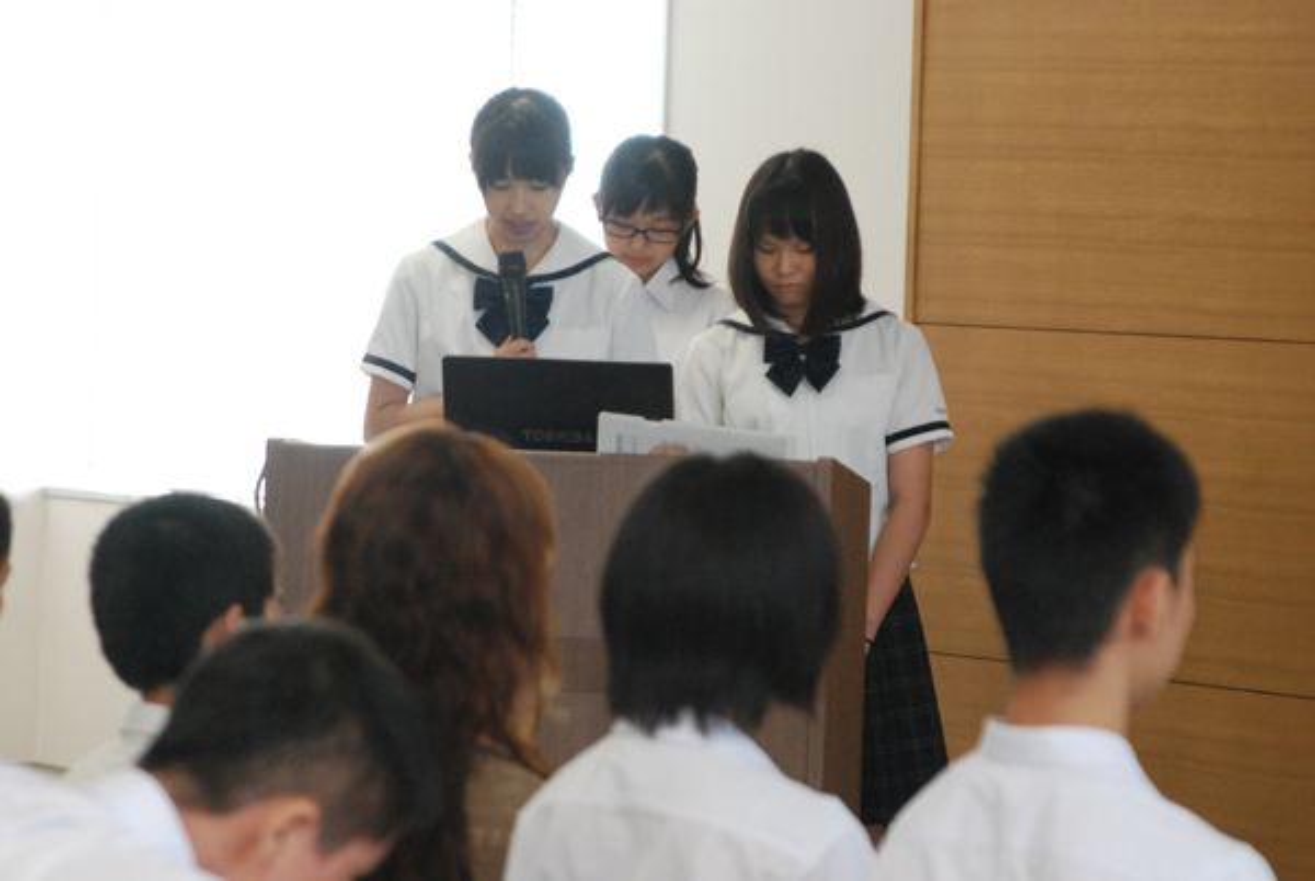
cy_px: 440
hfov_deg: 10.5
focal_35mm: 195
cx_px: 658
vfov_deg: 7.1
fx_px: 7133
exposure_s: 1/200
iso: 1600
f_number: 6
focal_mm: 130
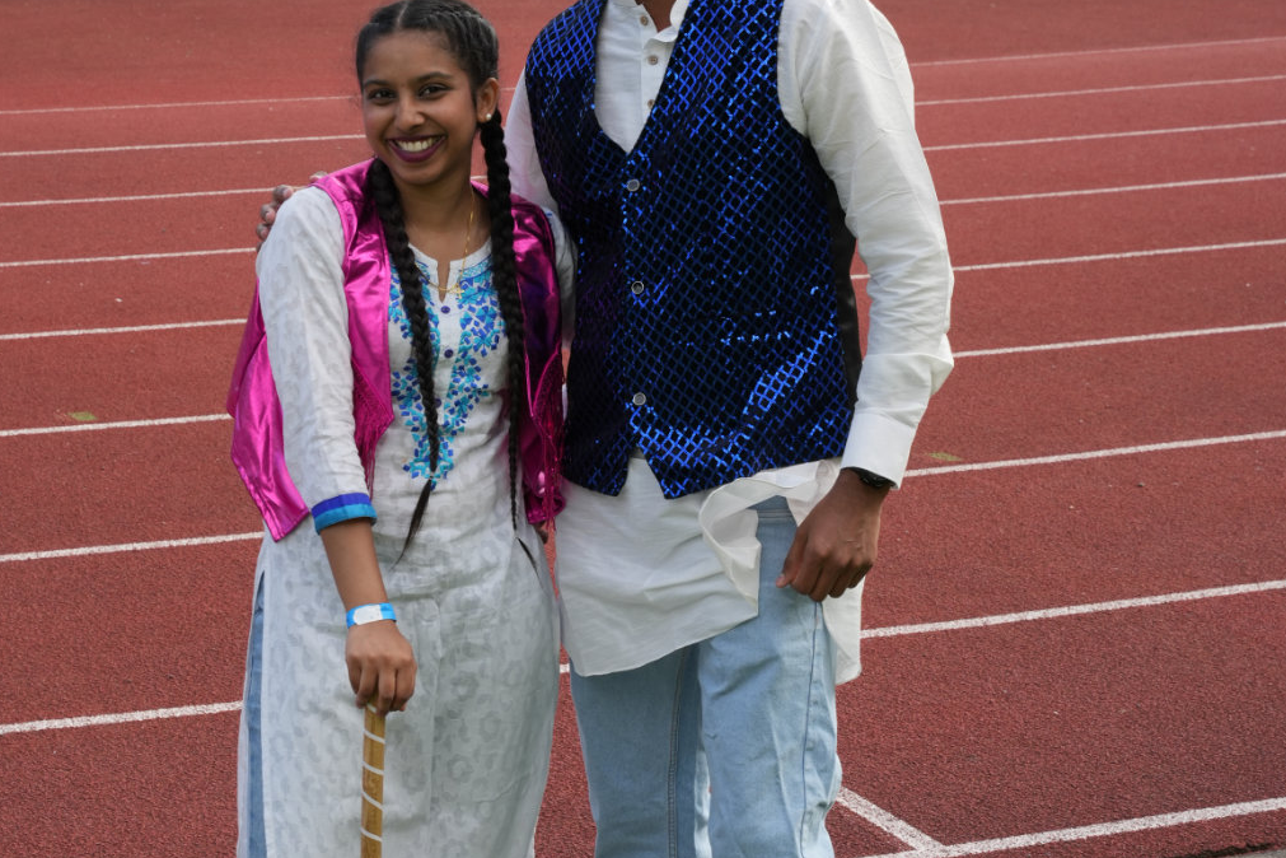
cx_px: 642
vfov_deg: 14.0
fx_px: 3492
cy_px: 403
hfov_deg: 20.9
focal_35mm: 98
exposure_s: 1/160
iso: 250
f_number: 11
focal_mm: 64.5
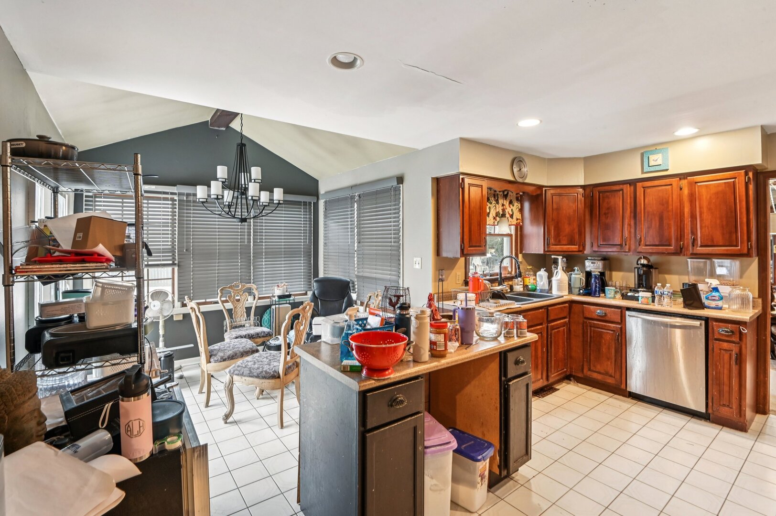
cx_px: 388
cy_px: 258
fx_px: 345
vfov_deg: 73.7
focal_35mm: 16
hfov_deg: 96.8
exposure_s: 1/1.67
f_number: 13
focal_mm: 16
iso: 400
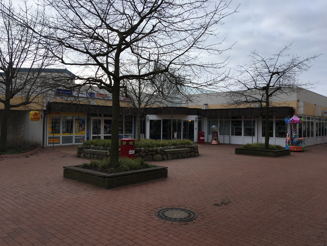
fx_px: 274
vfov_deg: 48.2
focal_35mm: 29
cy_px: 123
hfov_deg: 61.7
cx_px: 164
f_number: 2.2
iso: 25
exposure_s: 1/1012
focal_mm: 4.15
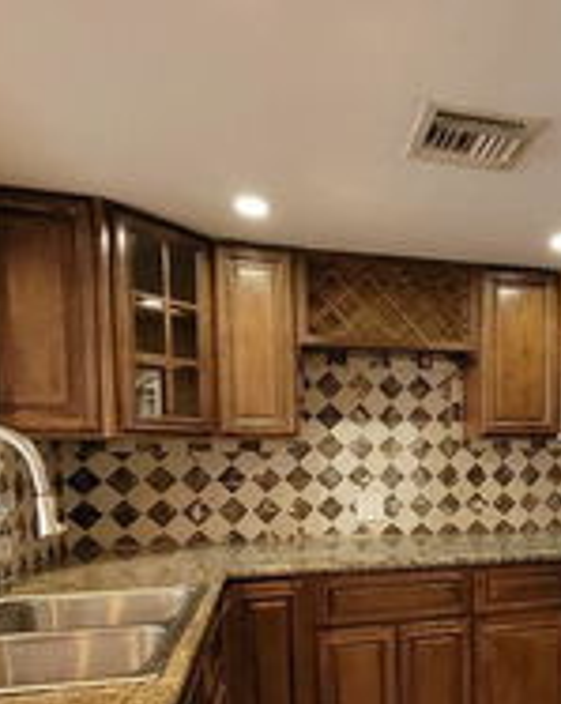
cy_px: 504
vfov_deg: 58.2
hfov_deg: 45.9
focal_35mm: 29
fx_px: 603
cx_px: 488
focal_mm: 1.74
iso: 400
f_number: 2.2
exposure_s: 1/60
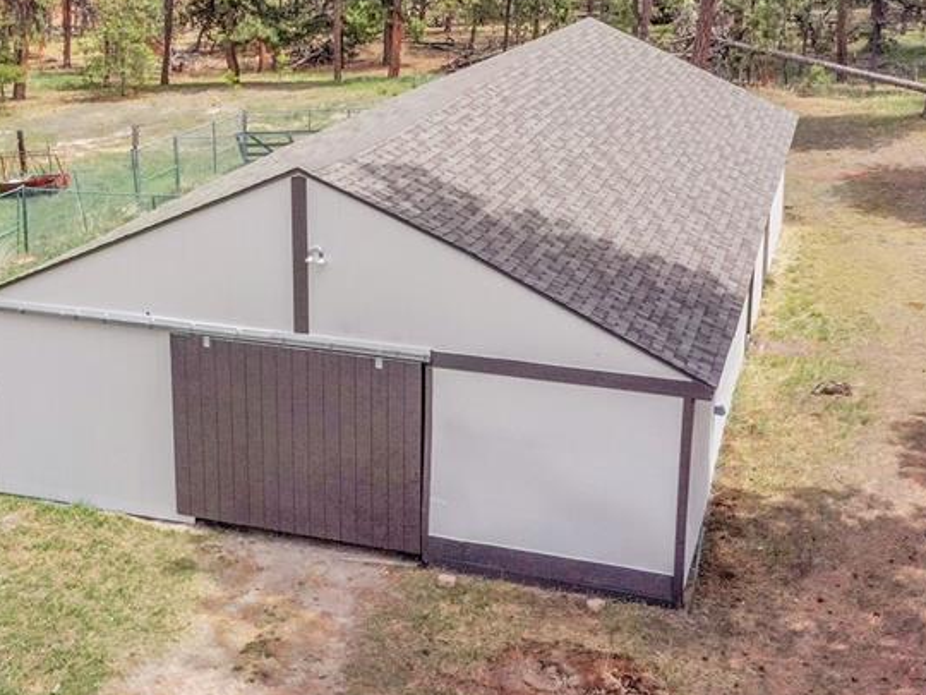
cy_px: 201
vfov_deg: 28.3
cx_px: 346
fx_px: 1364
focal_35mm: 51
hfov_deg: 37.3
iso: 800
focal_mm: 10.26
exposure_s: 1/1600
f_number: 8
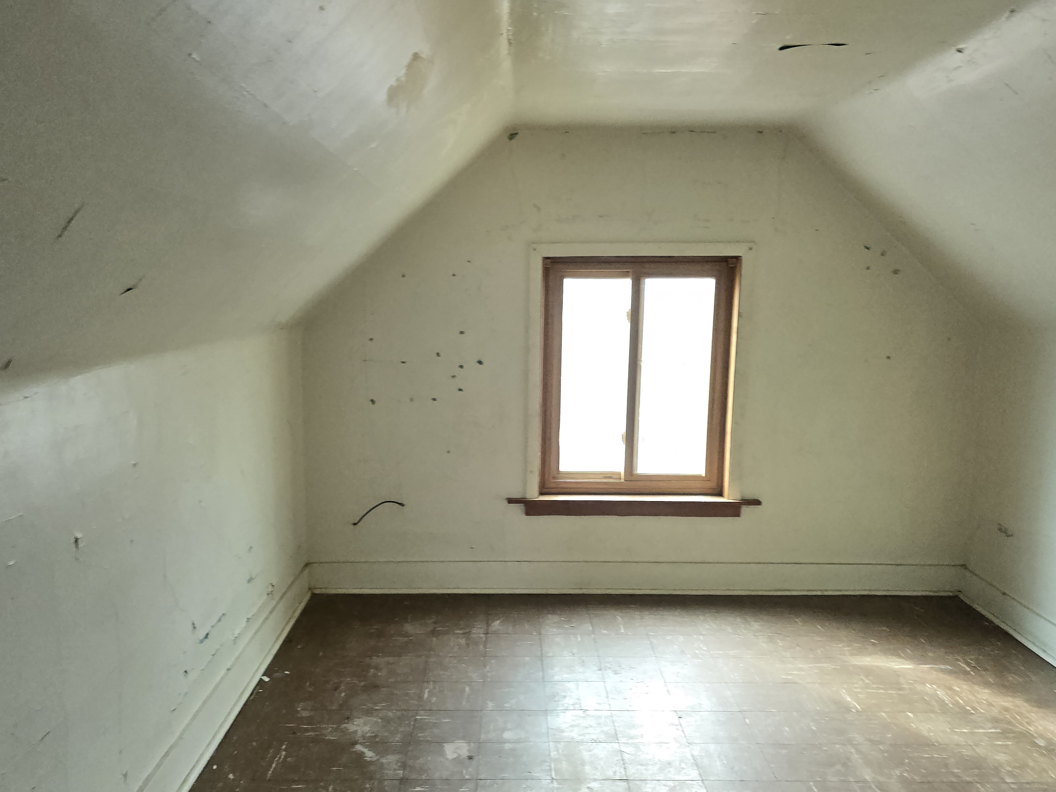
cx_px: 495
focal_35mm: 30
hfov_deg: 59.9
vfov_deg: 46.7
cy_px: 443
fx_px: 915
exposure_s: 1/120
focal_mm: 6.3
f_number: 1.7
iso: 250
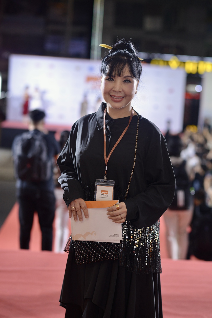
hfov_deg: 16.1
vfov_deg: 23.9
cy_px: 159
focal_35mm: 85
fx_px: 751
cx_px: 106
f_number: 2.8
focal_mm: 85
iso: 640
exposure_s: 1/200
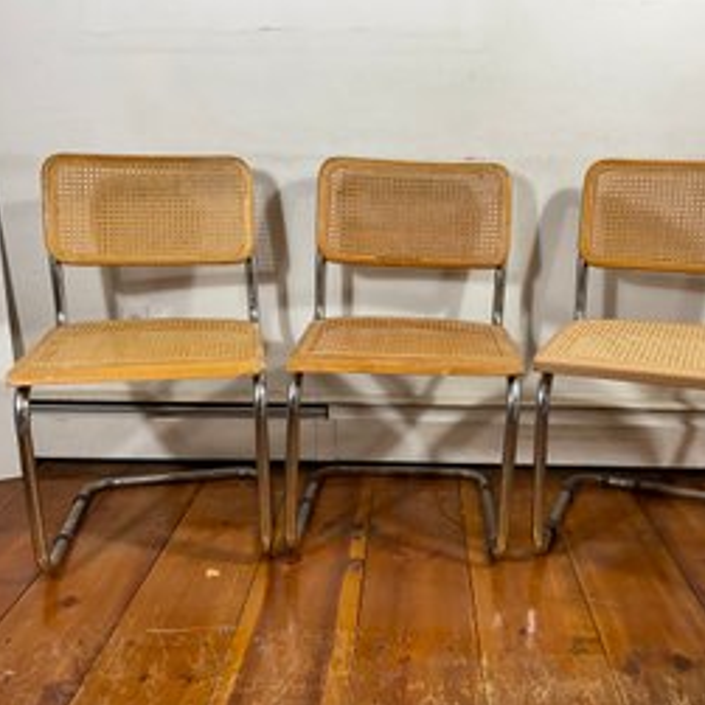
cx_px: 403
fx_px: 806
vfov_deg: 47.2
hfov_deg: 47.1
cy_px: 358
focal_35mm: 35
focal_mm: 3
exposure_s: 1/120
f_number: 1.8
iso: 64
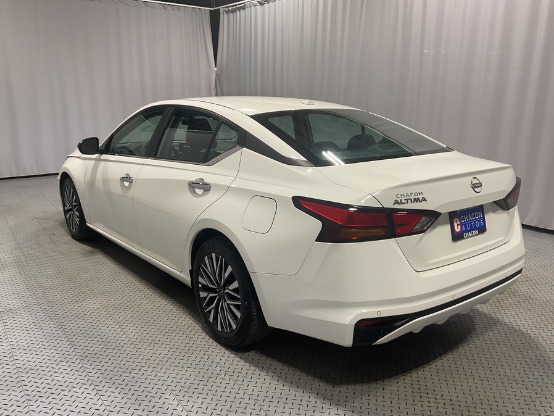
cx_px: 285
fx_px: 496
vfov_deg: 45.4
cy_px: 220
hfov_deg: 58.3
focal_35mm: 31
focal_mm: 3
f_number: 1.8
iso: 64
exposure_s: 1/120
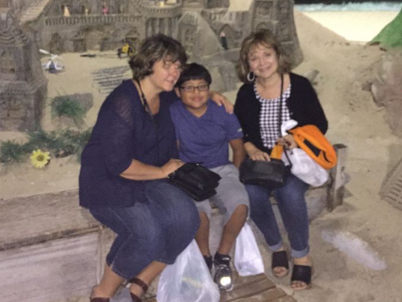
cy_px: 94
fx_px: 511
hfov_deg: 42.4
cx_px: 133
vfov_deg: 32.5
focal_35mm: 44
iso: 500
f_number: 2.2
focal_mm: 4.15
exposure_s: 1/16
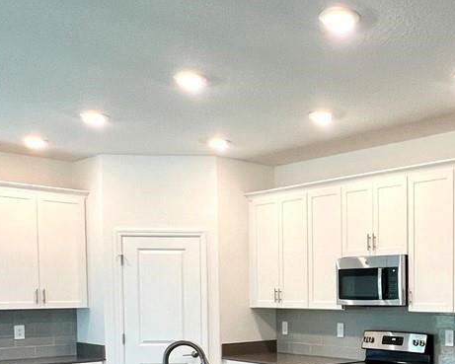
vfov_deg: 32.6
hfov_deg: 38.2
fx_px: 593
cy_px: 323
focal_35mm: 44
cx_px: 435
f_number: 1.8
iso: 160
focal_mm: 1.57
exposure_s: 1/120
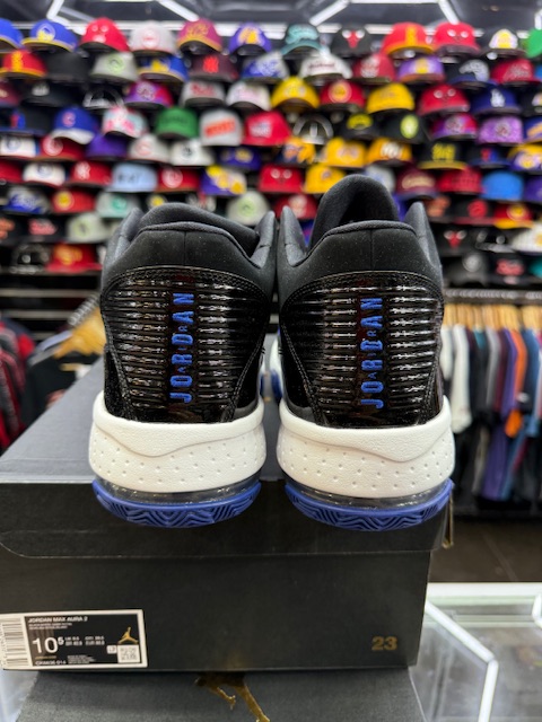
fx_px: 501
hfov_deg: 56.8
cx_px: 271
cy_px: 361
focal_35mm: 24
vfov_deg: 71.6
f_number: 1.78
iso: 160
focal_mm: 6.76
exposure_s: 1/100
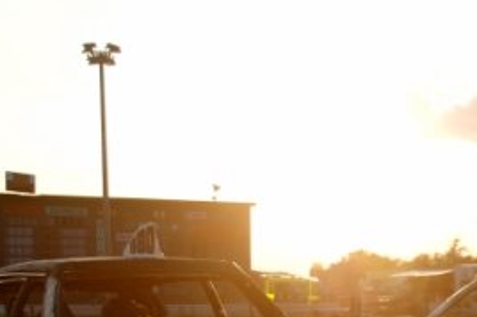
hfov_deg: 18.2
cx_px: 406
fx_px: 1472
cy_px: 376
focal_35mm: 111
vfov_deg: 12.0
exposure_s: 1/500
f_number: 6.3
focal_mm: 31
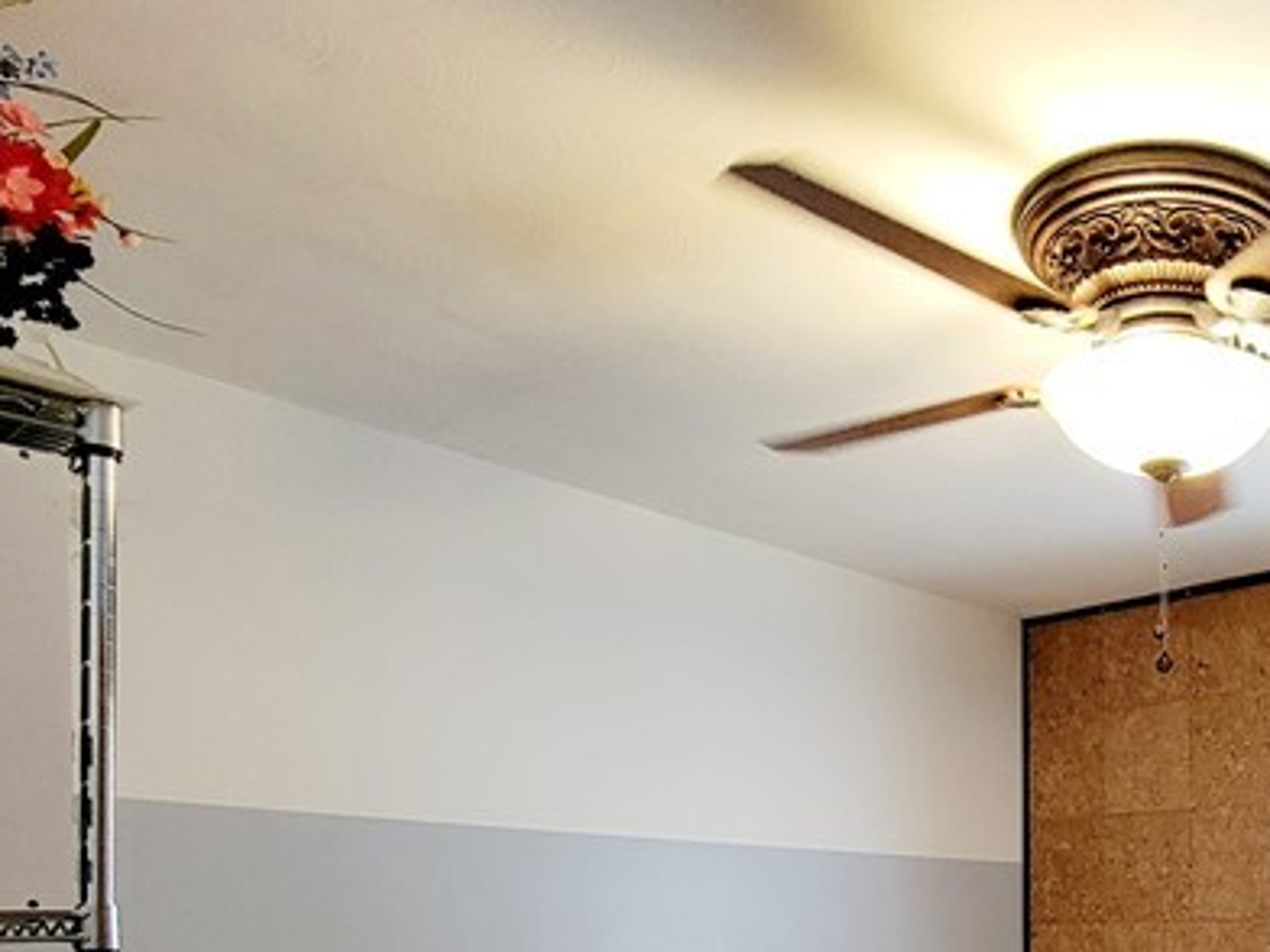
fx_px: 1247
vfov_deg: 37.2
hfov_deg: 48.0
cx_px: 1157
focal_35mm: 34
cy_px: 962
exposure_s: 1/60.2
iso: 320
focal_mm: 2.2
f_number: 2.2
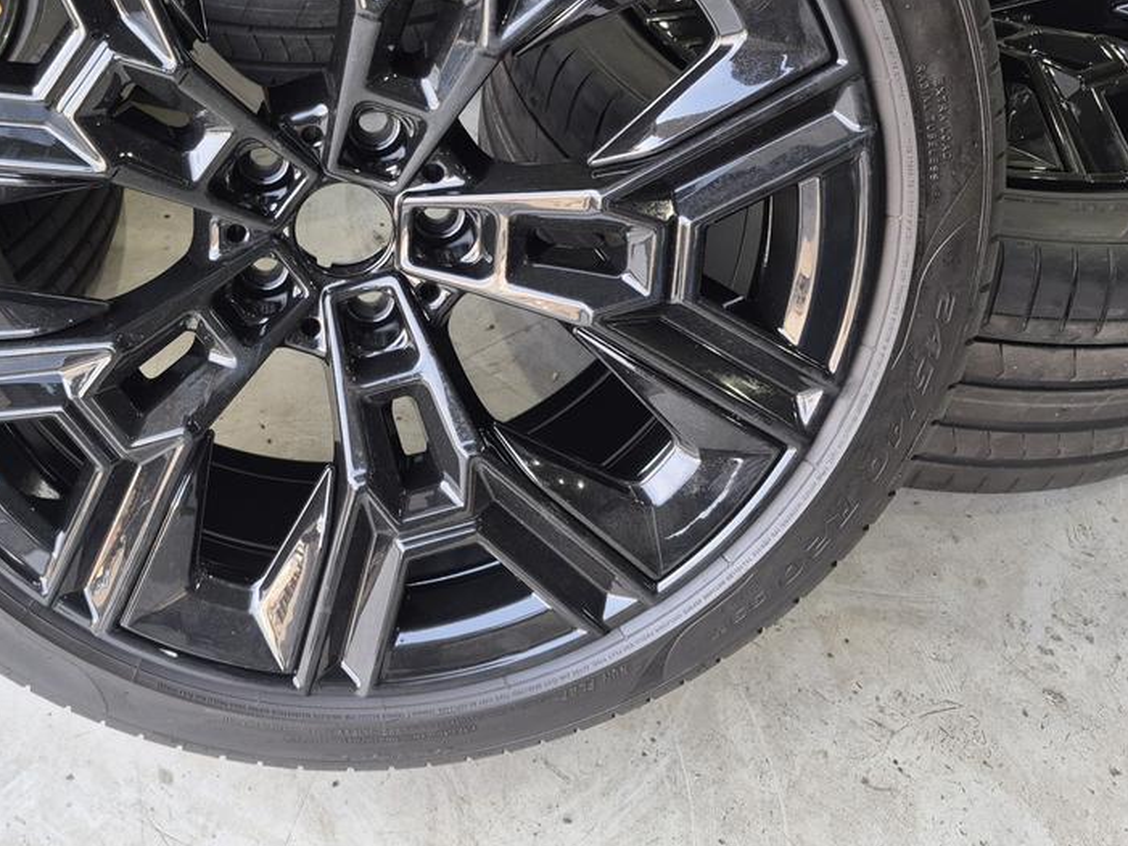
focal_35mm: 42
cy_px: 216
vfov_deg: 33.7
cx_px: 245
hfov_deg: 43.0
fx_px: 1369
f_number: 1.8
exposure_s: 1/180
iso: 125
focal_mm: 5.4
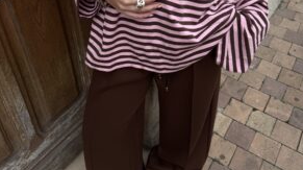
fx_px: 289
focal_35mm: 36
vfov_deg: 31.1
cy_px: 15
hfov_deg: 55.3
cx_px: 152
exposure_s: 1/1156
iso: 80
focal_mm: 6.76
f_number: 1.78
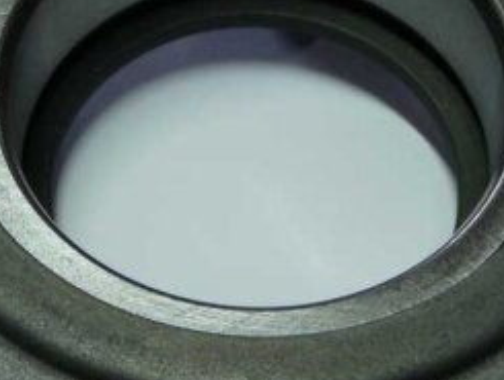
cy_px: 167
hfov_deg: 17.8
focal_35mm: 110
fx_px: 1606
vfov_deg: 13.5
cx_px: 245
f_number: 4.1
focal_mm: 7.6
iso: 100
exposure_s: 1/50
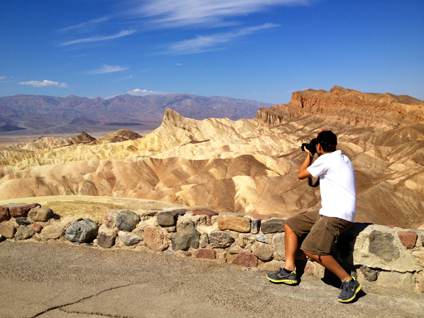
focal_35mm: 35
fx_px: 429
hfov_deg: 52.6
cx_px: 212
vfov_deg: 40.7
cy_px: 159
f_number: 2.4
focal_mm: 4.28
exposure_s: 1/3690
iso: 64
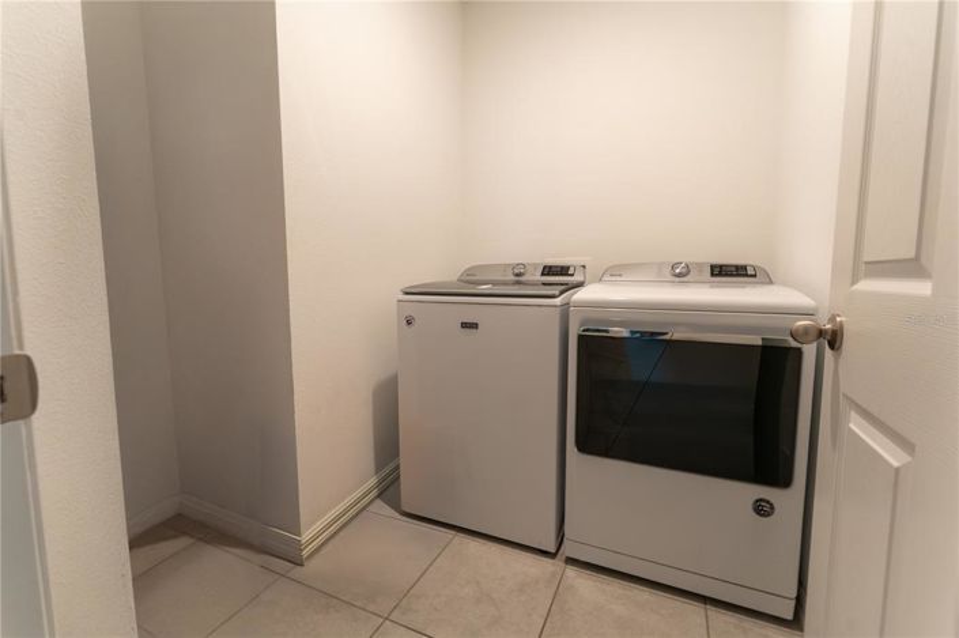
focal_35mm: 15
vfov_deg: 76.1
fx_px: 407
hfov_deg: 99.3
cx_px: 480
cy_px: 319
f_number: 6.3
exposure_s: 1/80
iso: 400
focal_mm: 15.3
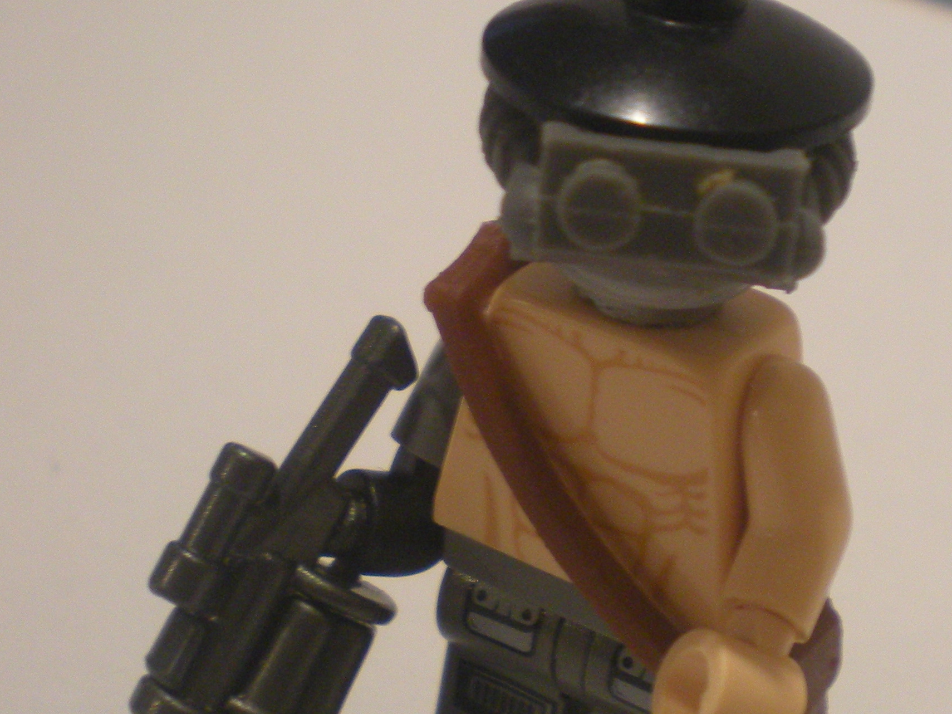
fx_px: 2310
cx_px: 652
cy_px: 410
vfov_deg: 17.6
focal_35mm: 84
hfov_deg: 23.2
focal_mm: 7.4
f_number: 3.5
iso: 217
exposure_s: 1/8
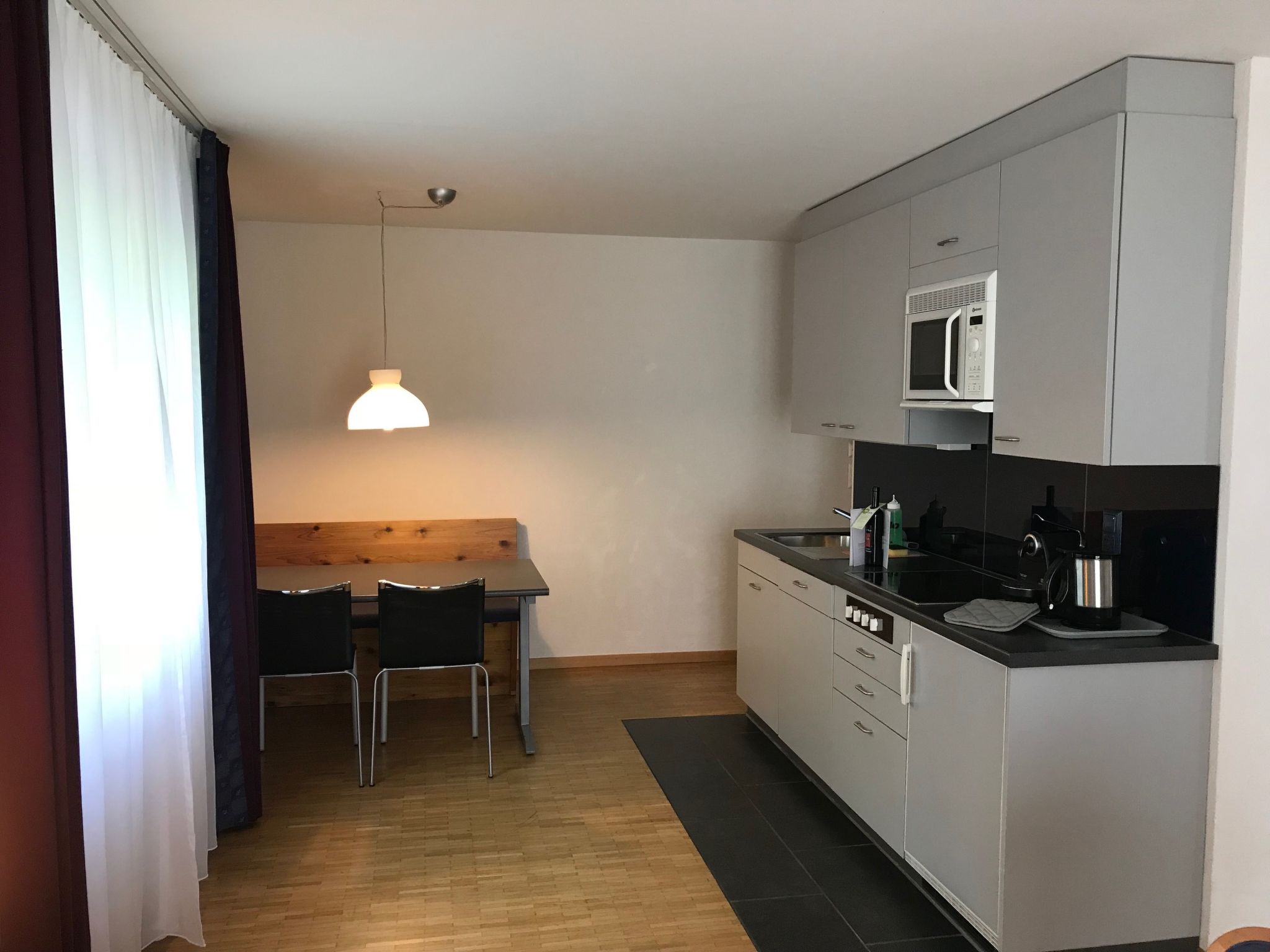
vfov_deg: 49.7
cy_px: 476
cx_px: 635
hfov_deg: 63.4
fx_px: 1027
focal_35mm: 28
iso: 40
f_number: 1.8
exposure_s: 1/25
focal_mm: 3.99
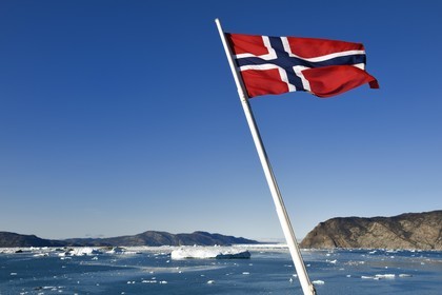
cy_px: 148
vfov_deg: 33.4
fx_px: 491
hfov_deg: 48.5
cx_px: 221
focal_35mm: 40
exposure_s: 1/400
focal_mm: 40
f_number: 13
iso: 200
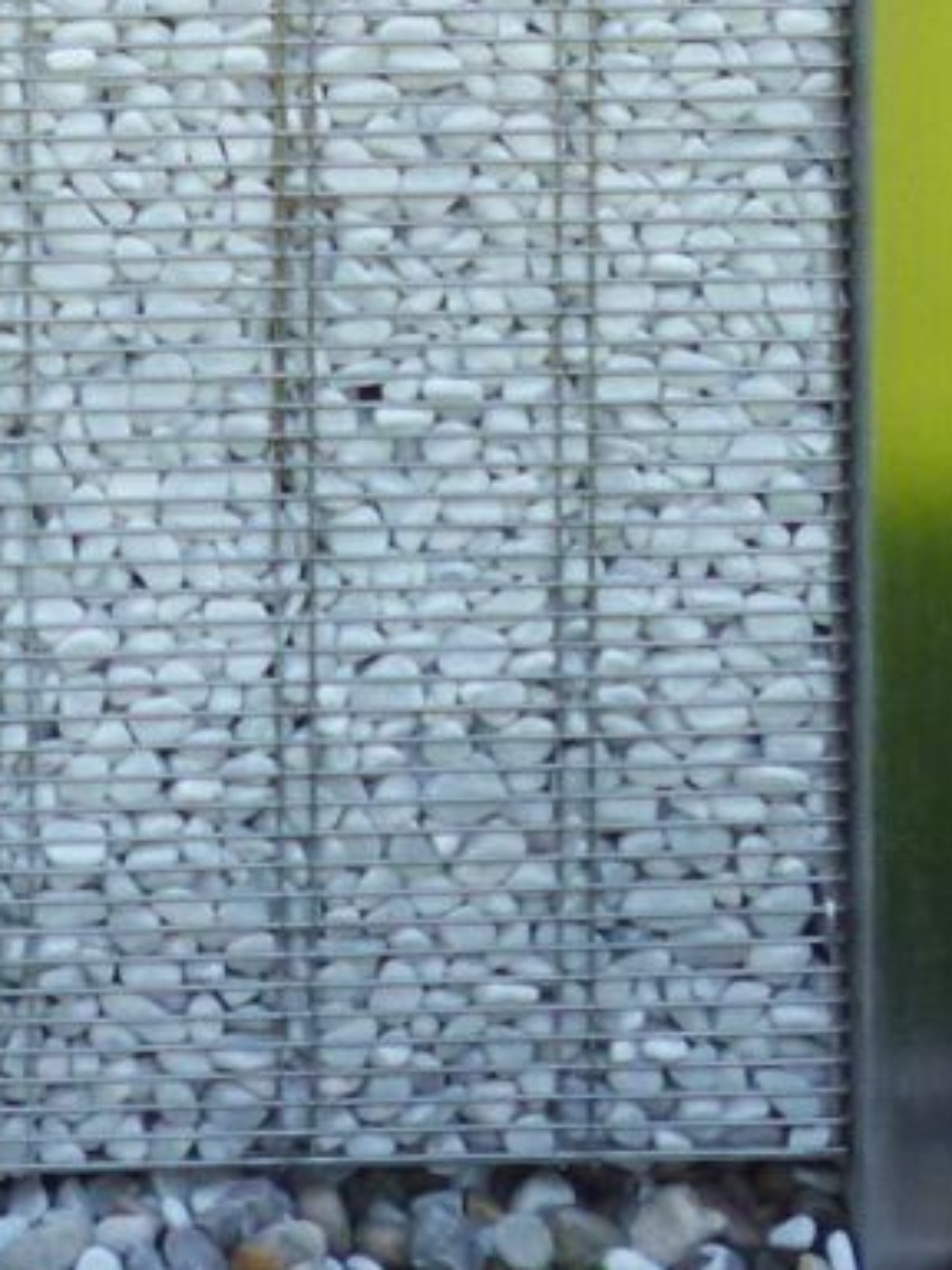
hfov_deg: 8.9
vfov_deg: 11.4
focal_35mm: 162
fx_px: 5940
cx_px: -536
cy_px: -962
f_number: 3.5
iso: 100
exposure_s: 1/200
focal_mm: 6.4
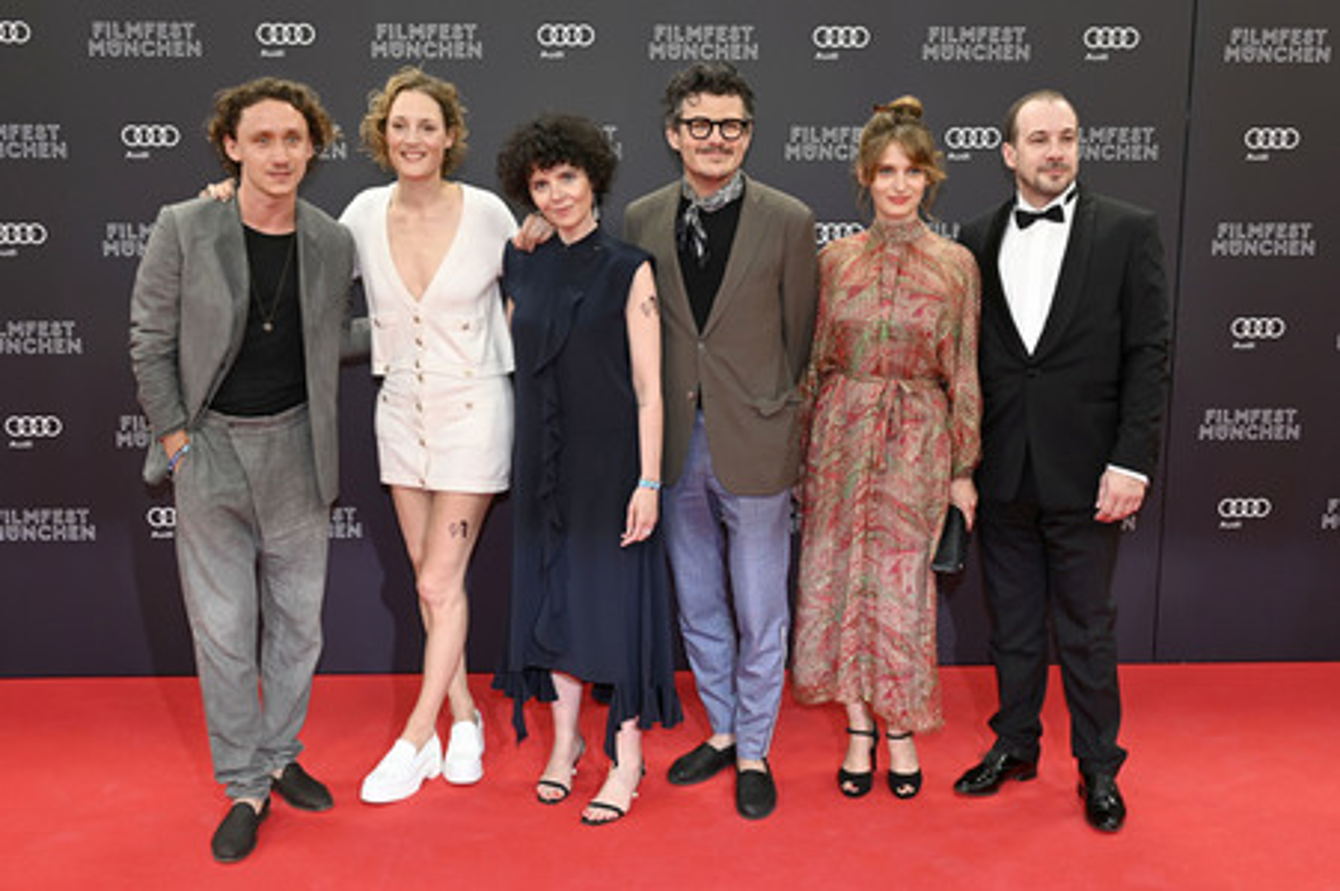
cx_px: 670
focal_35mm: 38
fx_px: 1413
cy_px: 446
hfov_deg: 50.7
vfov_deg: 35.0
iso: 640
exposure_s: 1/125
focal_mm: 38
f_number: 6.3
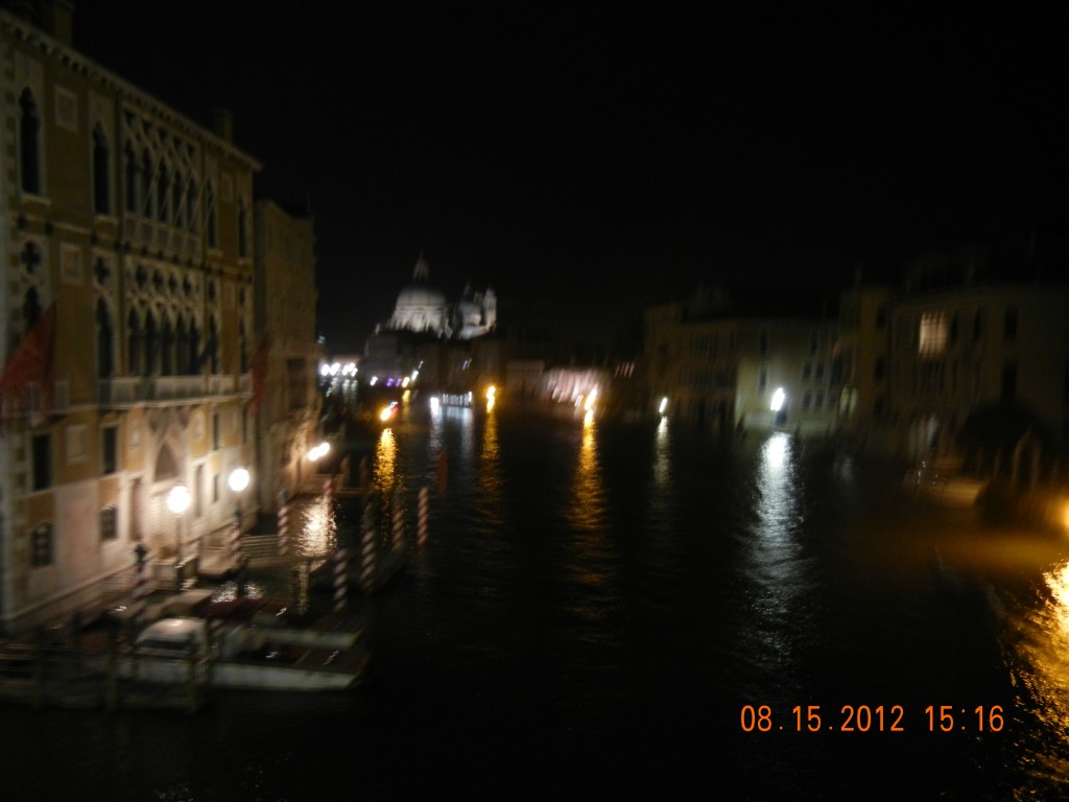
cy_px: 401
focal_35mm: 30
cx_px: 534
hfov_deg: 60.0
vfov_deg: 46.8
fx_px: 926
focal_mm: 5.4
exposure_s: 1
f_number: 3.5
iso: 400
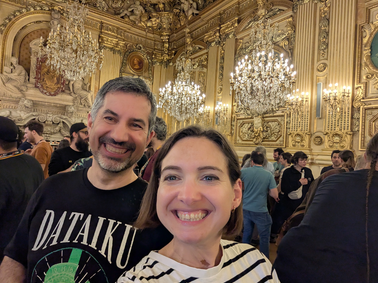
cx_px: 185
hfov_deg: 76.4
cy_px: 140
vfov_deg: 61.1
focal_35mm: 22
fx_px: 240
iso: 184
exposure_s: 1/120
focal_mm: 2.74
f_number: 2.2
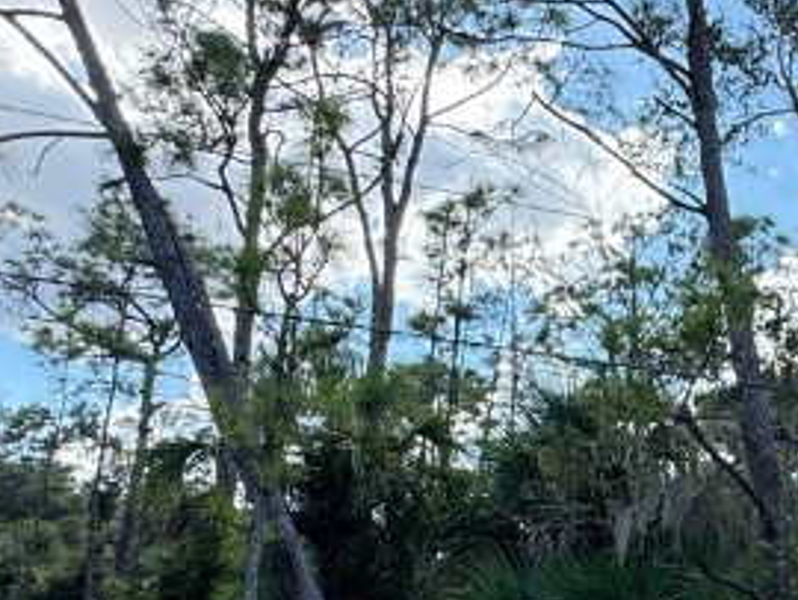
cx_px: 1014
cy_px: 449
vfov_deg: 27.2
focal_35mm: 53
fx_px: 1223
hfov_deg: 29.7
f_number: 2.2
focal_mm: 2.22
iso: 50
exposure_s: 1/669
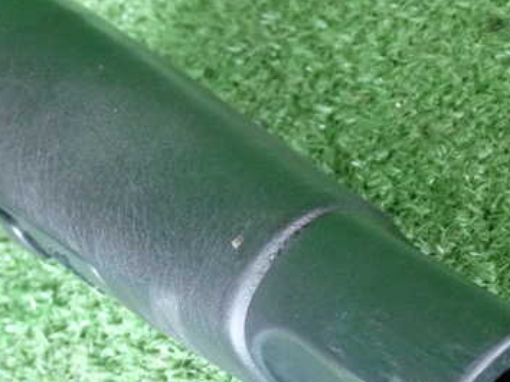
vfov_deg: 10.6
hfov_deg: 14.2
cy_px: 277
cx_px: 284
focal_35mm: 139
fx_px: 2047
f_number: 4.3
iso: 2500
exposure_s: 1/125
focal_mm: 14.62
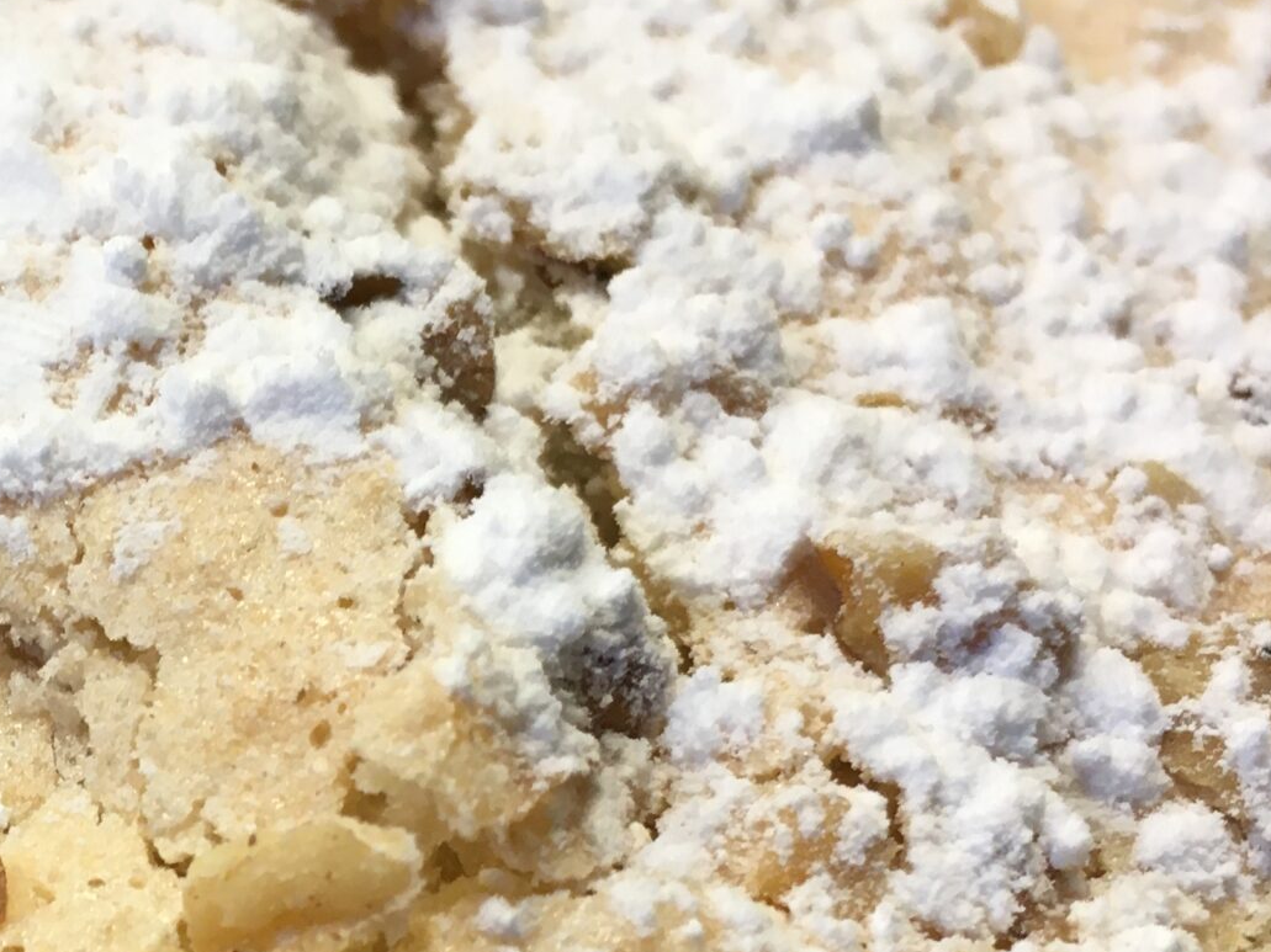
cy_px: 833
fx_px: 2643
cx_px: 178
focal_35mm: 72
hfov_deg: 26.3
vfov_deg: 20.1
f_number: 2.2
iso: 32
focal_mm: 4.15
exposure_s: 1/33
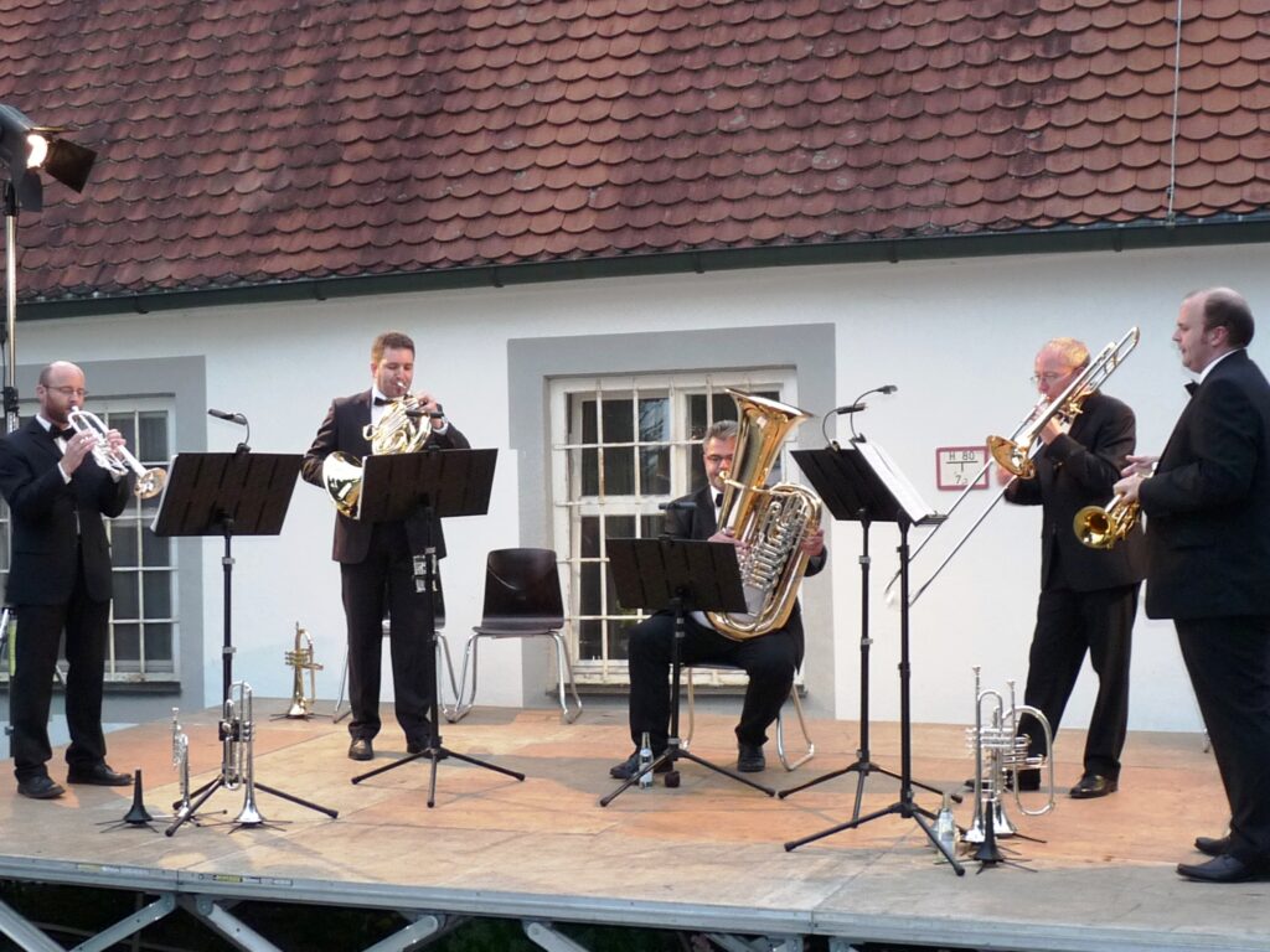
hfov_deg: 35.5
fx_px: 1981
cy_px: 476
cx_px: 635
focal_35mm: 54
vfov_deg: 27.0
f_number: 3
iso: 200
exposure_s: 1/30
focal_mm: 5.5
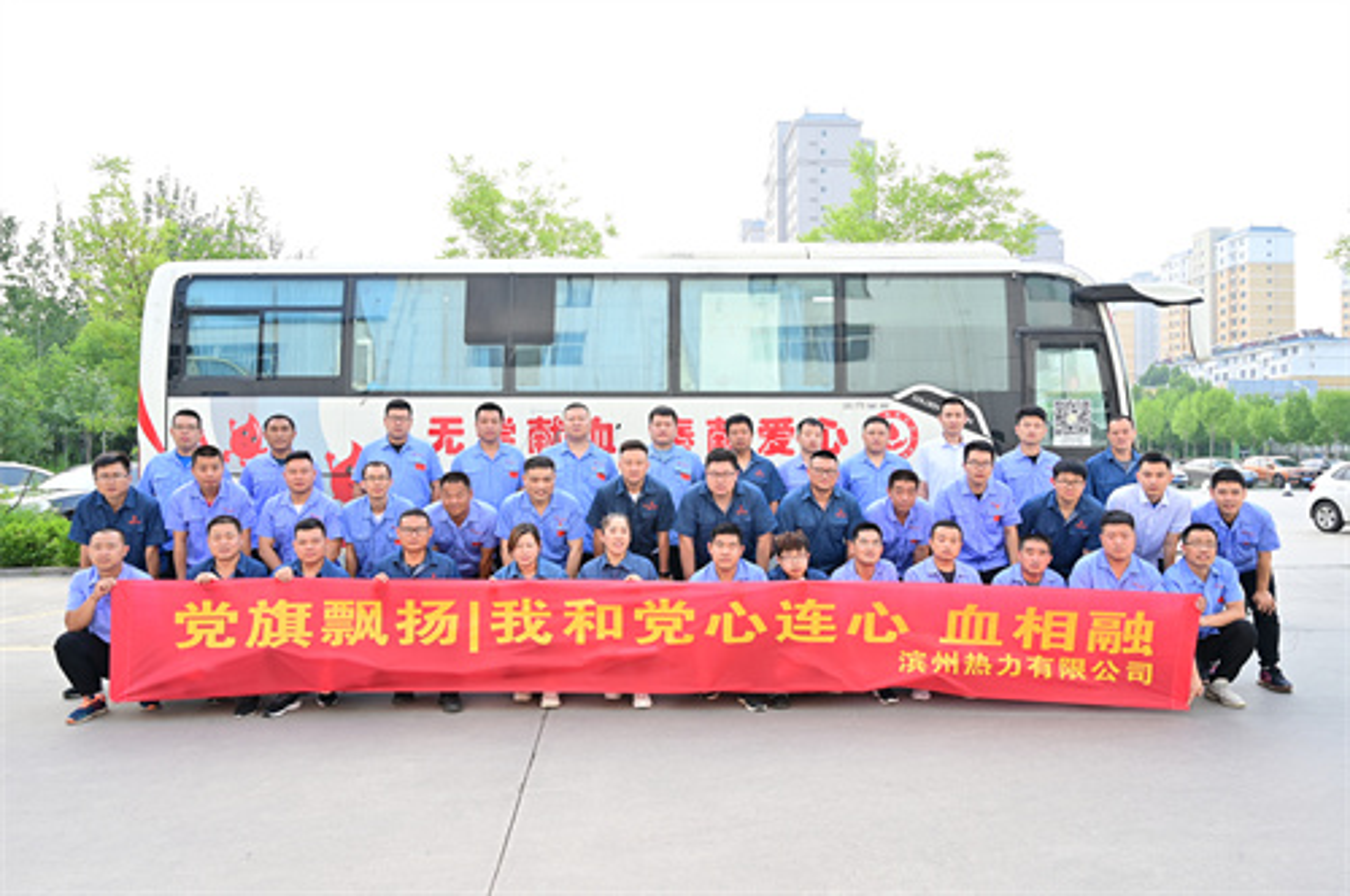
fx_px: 974
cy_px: 448
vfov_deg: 49.4
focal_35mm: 26
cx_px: 675
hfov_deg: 69.5
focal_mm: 26
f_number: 5
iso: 100
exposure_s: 1/100
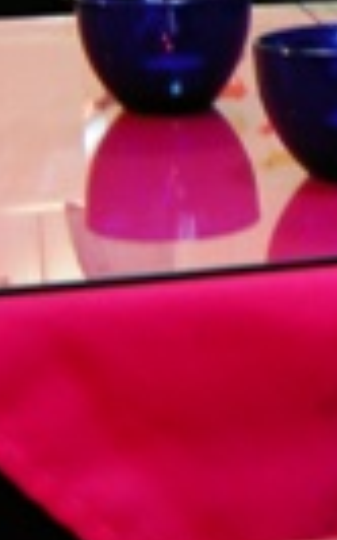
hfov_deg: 9.0
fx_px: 2015
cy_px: 32
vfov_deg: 15.1
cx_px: 664
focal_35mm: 137
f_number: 2.7
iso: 64
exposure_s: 1/2
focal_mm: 7.5
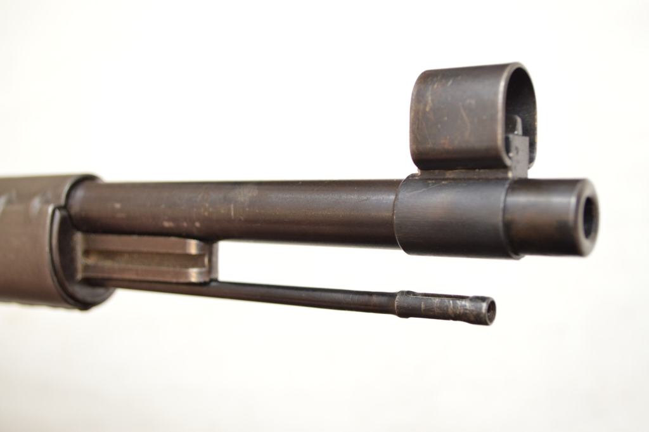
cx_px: 324
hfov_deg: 38.9
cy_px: 216
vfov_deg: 26.4
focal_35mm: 51
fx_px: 919
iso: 800
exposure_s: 1/40
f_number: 5
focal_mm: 34
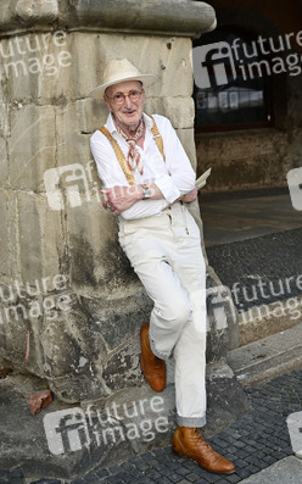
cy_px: 243
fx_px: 514
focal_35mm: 39
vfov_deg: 50.4
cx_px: 141
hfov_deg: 32.7
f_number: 4.5
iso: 800
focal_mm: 38
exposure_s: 1/200
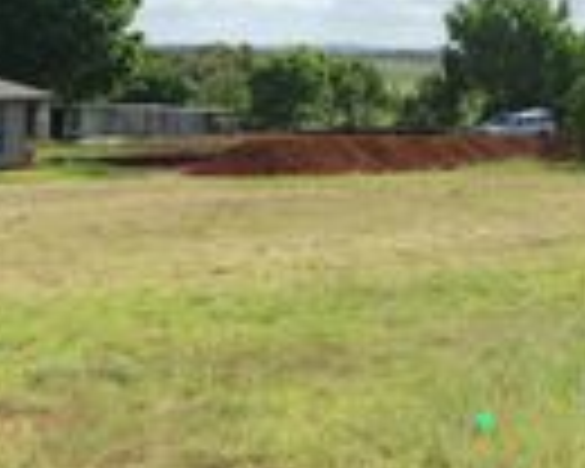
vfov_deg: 24.2
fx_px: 1056
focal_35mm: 61
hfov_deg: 27.9
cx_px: 662
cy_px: 38
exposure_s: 1/500
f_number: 5.6
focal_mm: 12
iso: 100
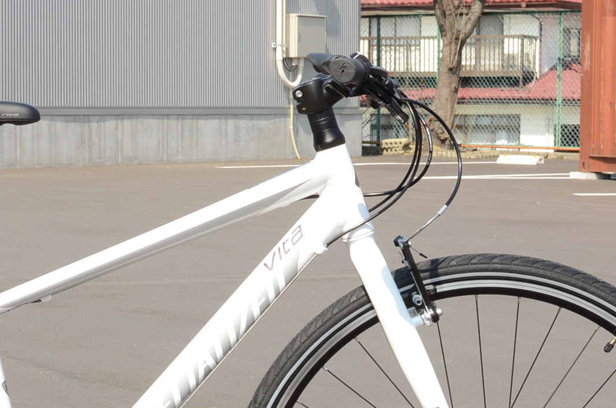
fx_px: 2086
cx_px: 110
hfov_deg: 16.7
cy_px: 374
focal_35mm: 122
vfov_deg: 11.1
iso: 640
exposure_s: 1/500
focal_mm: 35
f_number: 11
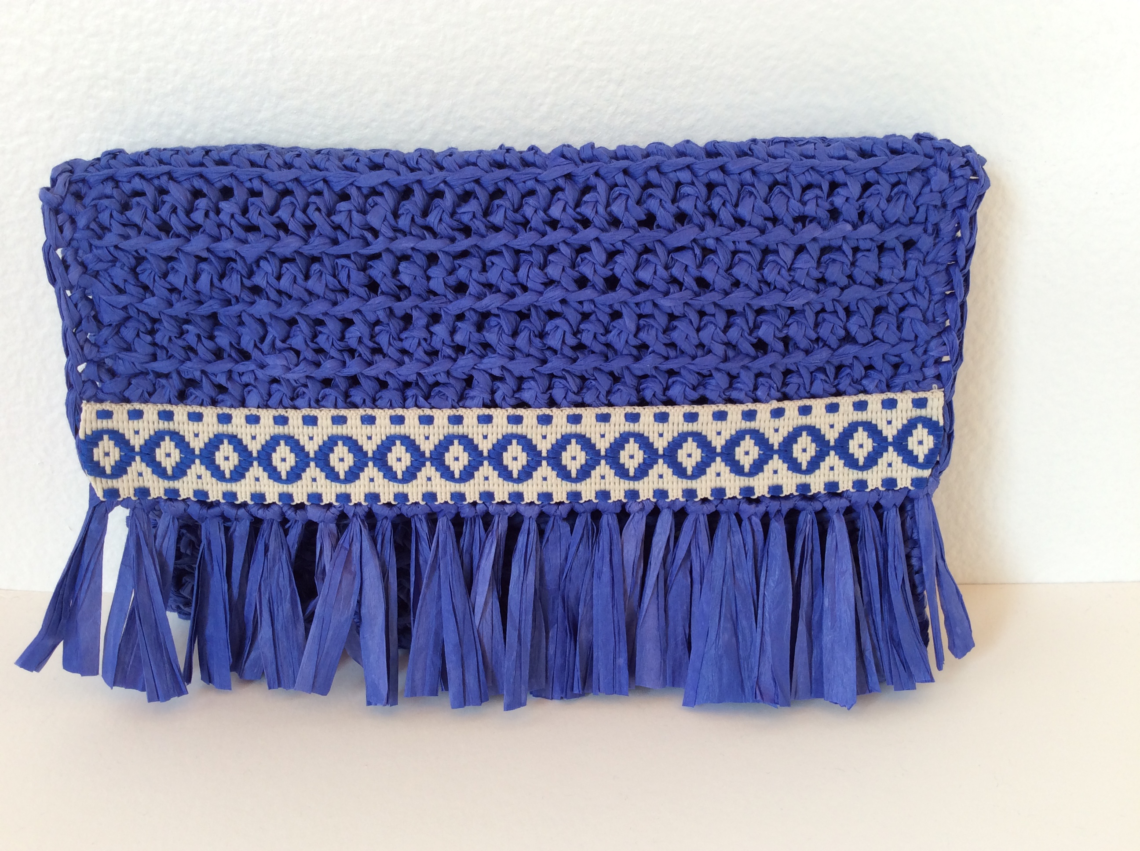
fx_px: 1052
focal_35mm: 32
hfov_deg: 56.9
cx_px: 570
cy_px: 426
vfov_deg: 44.1
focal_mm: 3.3
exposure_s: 1/50
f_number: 2.4
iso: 32
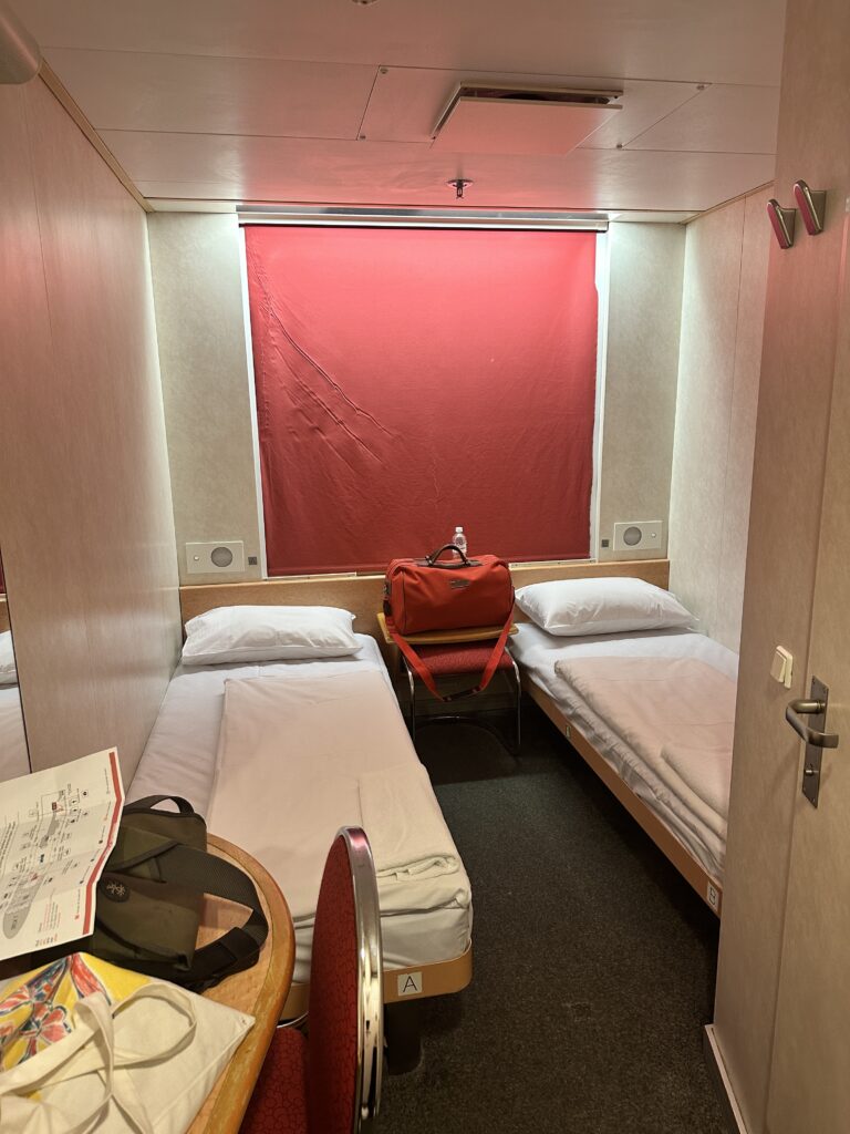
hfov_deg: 56.8
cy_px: 567
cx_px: 425
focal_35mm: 24
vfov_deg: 71.6
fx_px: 786
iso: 200
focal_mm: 6.86
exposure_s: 1/59
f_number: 1.78
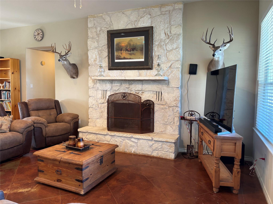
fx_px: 205
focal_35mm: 26
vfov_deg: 53.1
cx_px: 136
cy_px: 102
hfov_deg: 67.3
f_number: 1.6
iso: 200
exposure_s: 1/60
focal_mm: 5.96
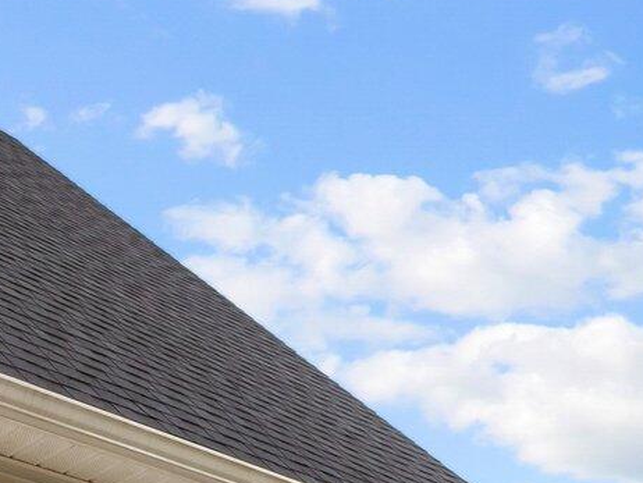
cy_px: 959
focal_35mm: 62
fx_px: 1152
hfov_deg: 30.0
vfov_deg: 17.3
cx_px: 79
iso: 200
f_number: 5.6
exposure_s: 1/320
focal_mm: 7
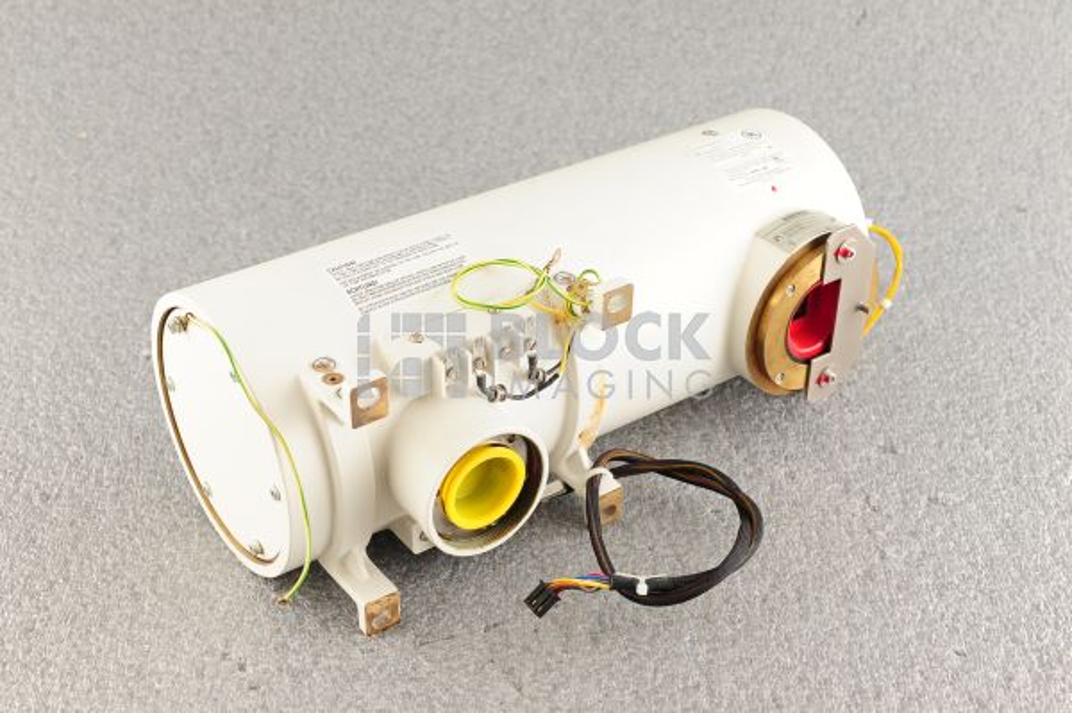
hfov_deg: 39.6
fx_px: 1488
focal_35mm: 50
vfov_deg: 26.9
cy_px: 356
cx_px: 536
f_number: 8
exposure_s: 1/125
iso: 1600
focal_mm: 50
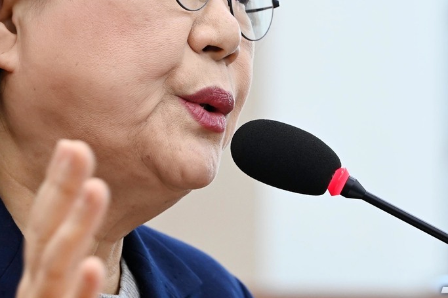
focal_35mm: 338
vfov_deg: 4.1
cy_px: 33
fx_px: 4205
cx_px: 243
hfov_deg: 6.1
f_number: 5.6
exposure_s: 1/250
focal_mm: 165
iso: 3200
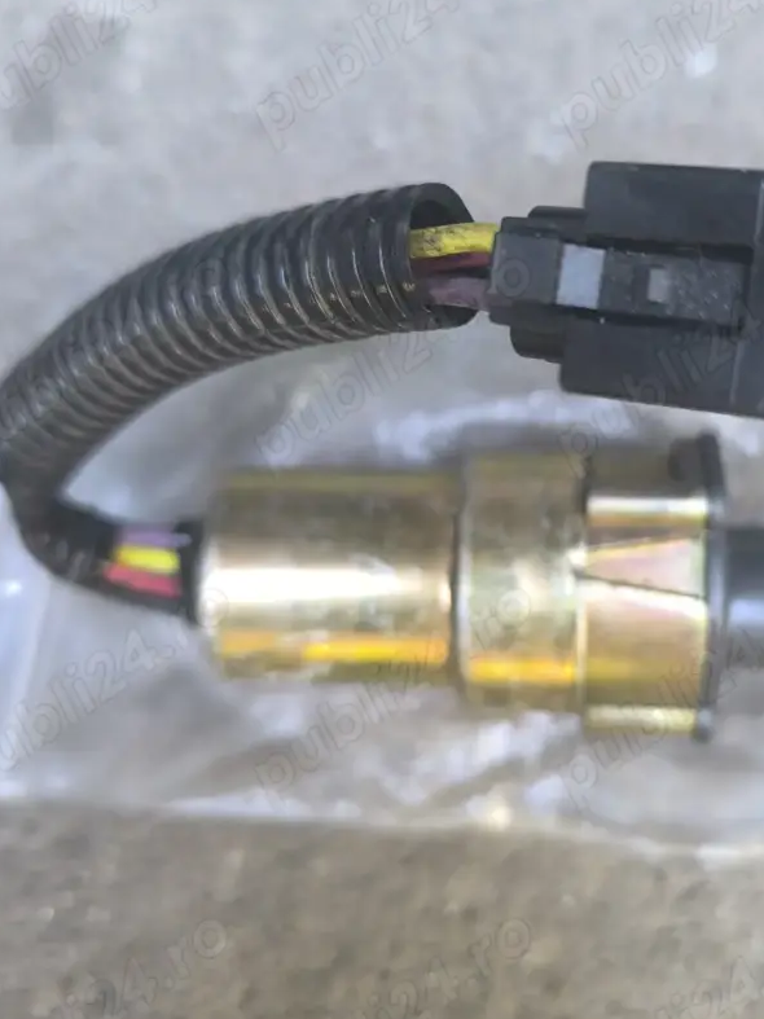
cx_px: 543
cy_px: 431
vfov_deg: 47.7
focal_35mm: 39
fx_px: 1148
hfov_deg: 36.2
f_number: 1.65
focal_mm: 6.14
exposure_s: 1/33.3
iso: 1000
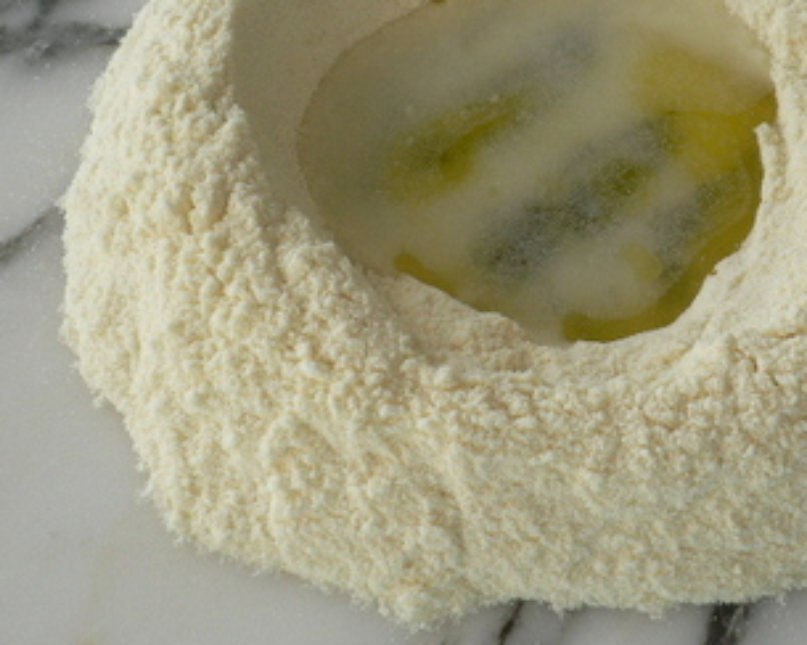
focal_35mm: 56
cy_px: 226
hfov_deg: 33.0
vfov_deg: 27.0
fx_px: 1338
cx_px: 590
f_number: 2.8
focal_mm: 5.8
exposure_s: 1/320
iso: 100
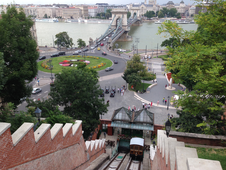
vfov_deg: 42.9
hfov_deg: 55.4
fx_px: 215
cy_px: 85
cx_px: 113
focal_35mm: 33
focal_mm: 4.12
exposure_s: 1/303
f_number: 2.4
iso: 50
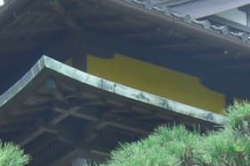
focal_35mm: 194
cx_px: 178
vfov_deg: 6.9
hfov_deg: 10.6
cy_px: 281
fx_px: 1347
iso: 2000
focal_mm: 38
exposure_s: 1/320
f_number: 13
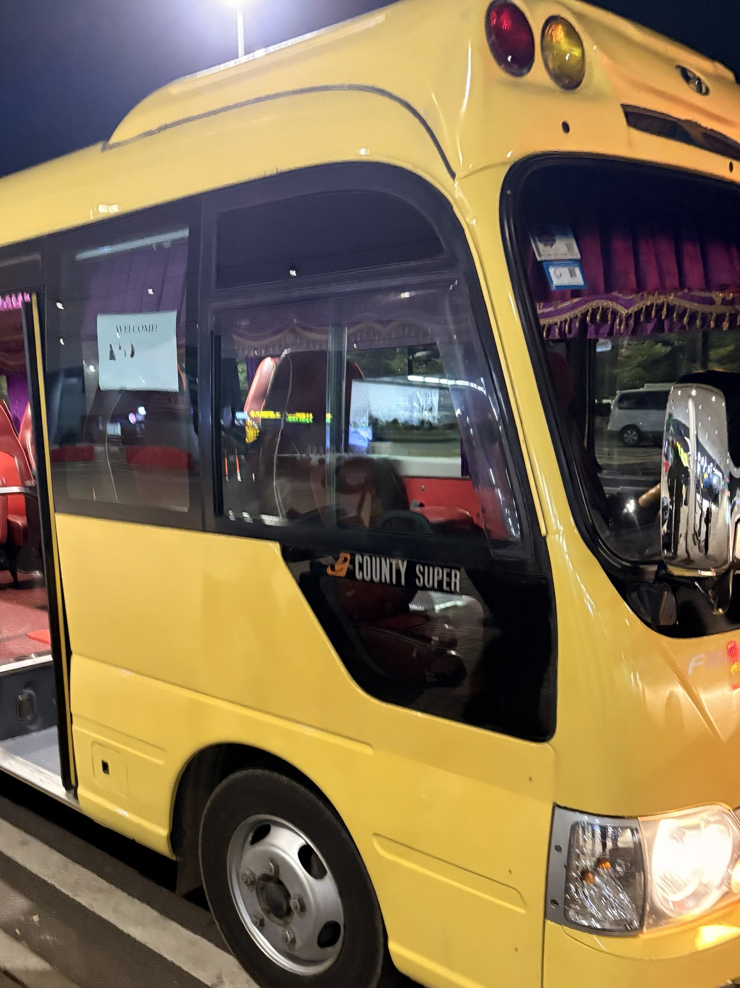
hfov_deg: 53.0
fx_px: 742
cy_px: 494
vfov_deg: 67.3
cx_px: 370
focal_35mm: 26
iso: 800
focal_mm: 5.96
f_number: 1.6
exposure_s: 1/30
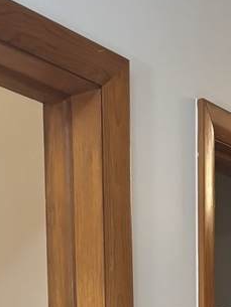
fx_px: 818
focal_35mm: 92
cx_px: 236
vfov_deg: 18.4
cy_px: 485
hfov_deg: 15.7
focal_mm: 5.96
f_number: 1.6
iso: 400
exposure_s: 1/60
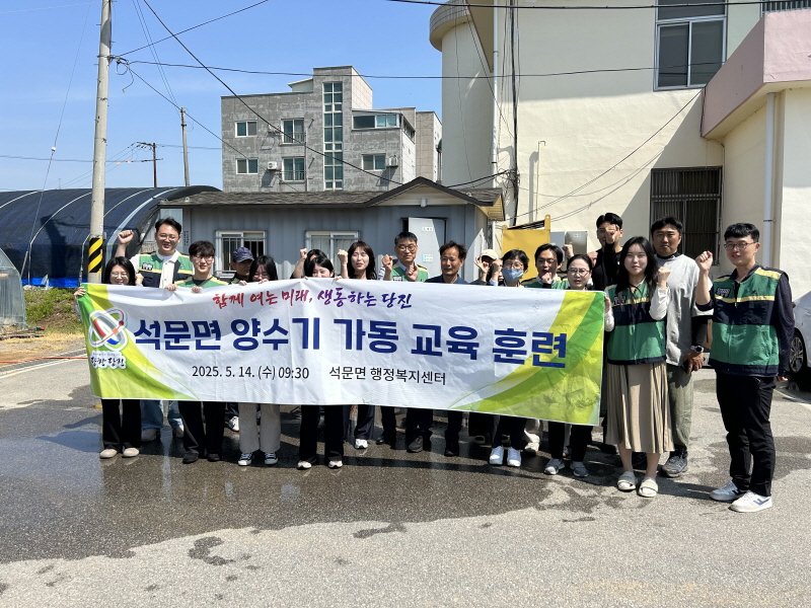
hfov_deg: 67.3
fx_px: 609
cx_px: 406
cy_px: 304
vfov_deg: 53.1
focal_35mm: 26
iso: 50
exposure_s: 1/4444
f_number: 1.5
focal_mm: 5.7
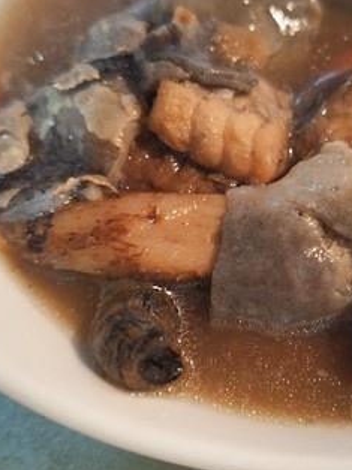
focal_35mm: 44
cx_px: 274
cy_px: 207
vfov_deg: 42.9
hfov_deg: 32.1
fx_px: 597
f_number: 1.8
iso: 400
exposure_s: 1/24
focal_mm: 5.54
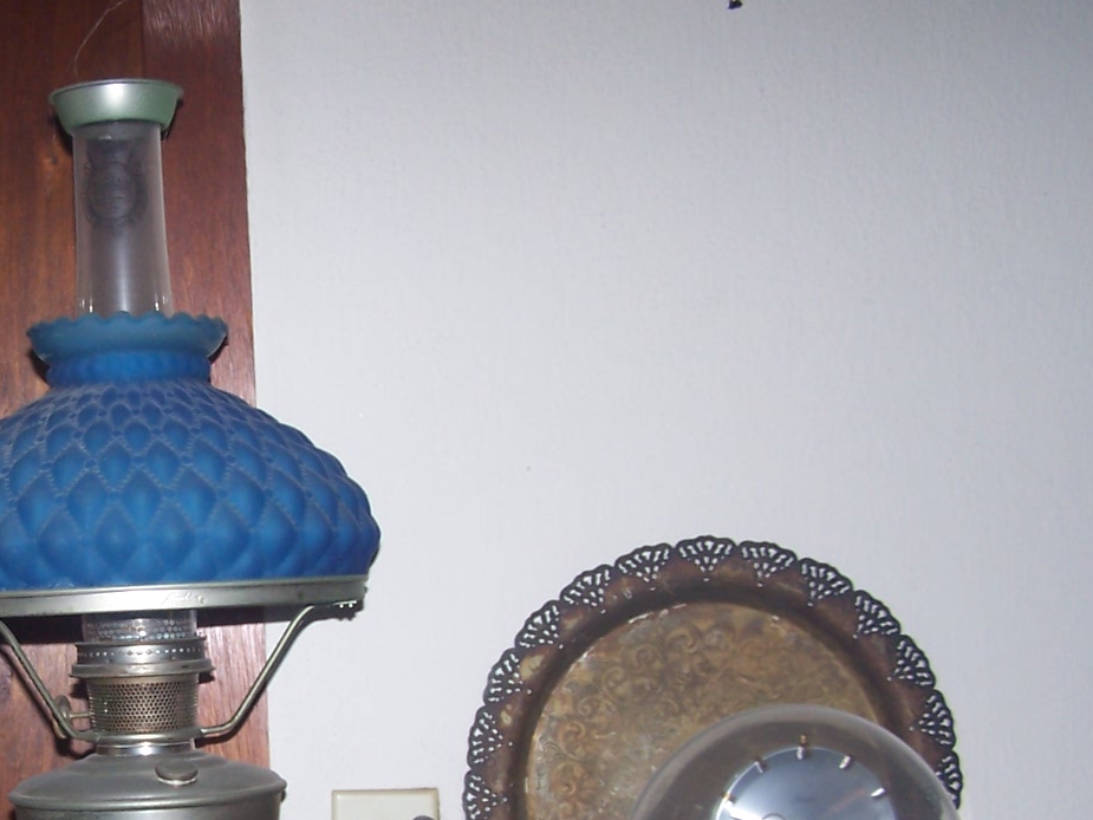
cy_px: 664
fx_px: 2147
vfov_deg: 21.3
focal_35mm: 68
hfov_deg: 27.6
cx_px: 122
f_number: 2.8
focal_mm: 6.3
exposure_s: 1/60
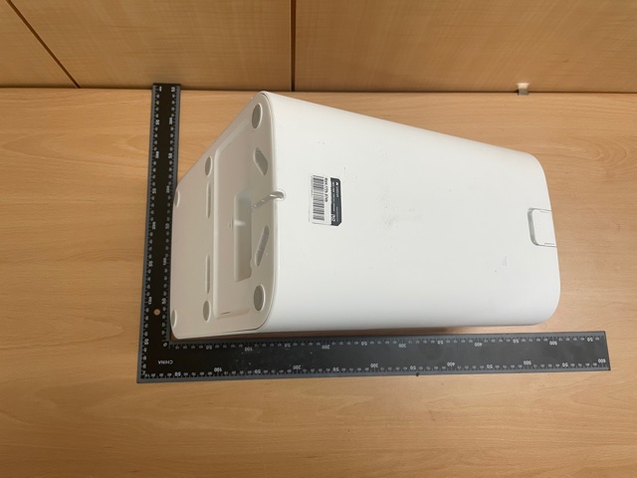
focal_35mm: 26
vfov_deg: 53.1
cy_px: 239
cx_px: 318
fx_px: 478
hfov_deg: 67.3
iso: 80
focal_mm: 4.2
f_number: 1.6
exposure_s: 1/60
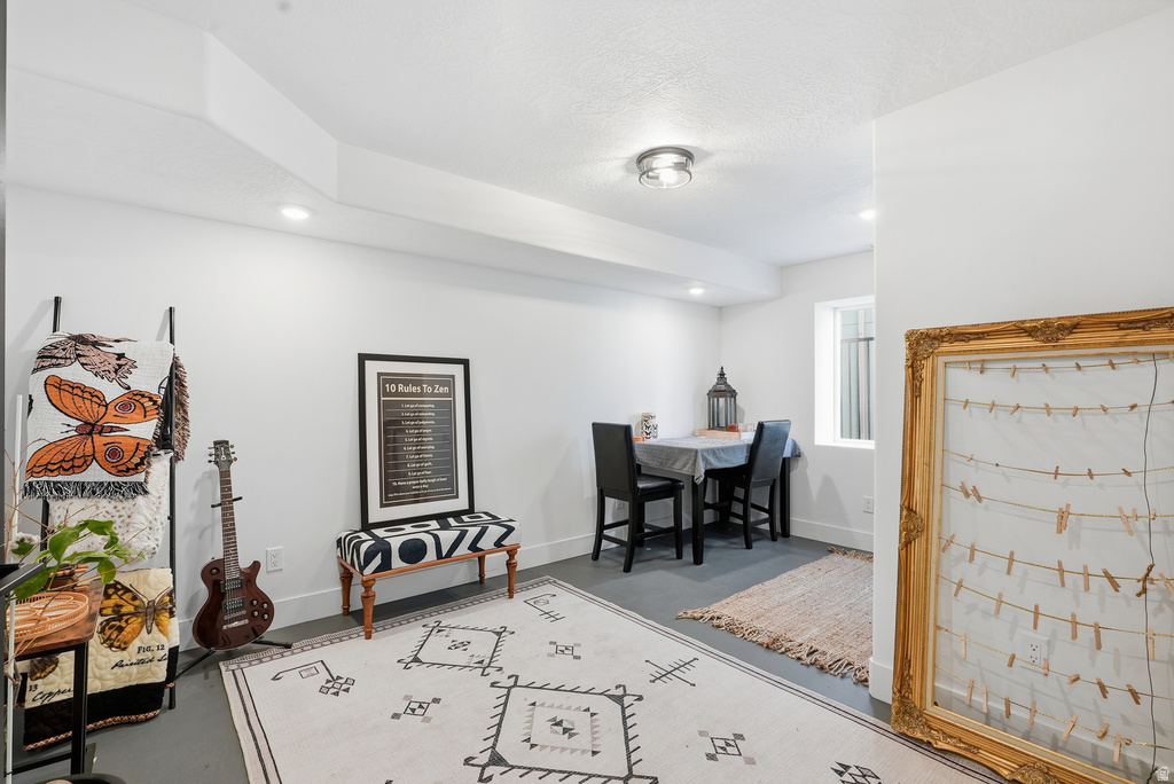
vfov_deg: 73.8
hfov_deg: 96.7
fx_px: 522
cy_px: 392
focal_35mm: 16
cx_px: 587
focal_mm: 16
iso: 500
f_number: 9
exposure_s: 1/30
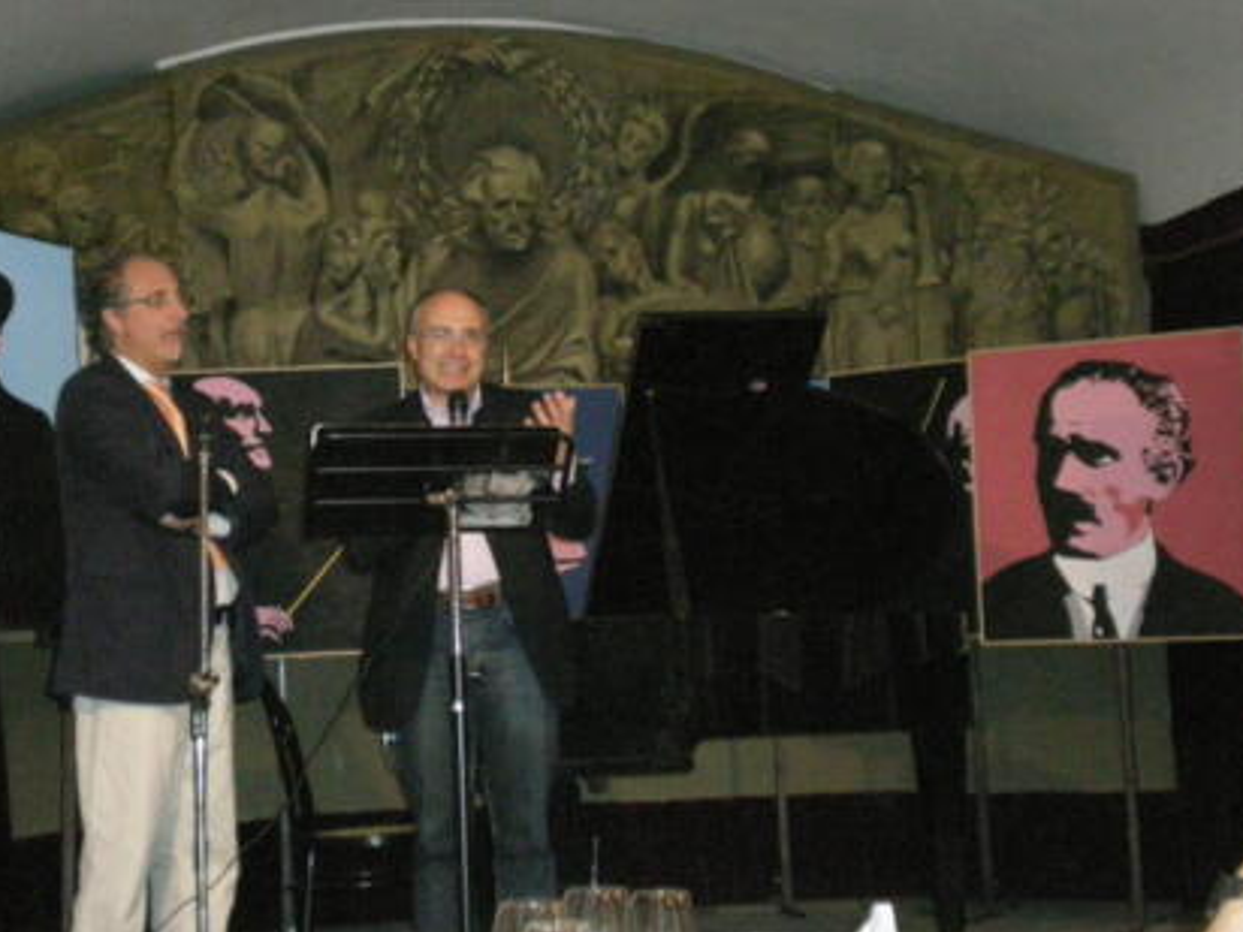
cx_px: 498
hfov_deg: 28.5
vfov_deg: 21.6
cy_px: 466
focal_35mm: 68
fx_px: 2442
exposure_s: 1/60
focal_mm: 9.3
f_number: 3.9
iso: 800
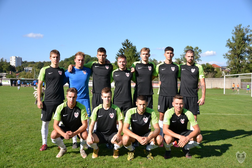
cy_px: 84
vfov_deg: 34.2
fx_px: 273
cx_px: 126
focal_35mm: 39
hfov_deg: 49.6
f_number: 6.3
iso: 800
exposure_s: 1/2500
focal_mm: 26
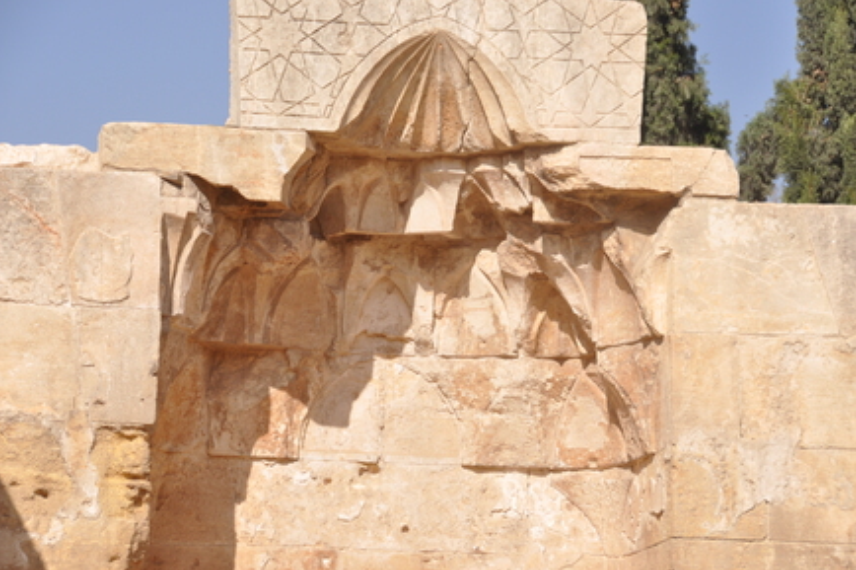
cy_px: 286
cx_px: 430
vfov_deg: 8.6
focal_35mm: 160
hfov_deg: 12.9
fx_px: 3791
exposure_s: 1/500
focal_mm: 105
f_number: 11
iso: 200
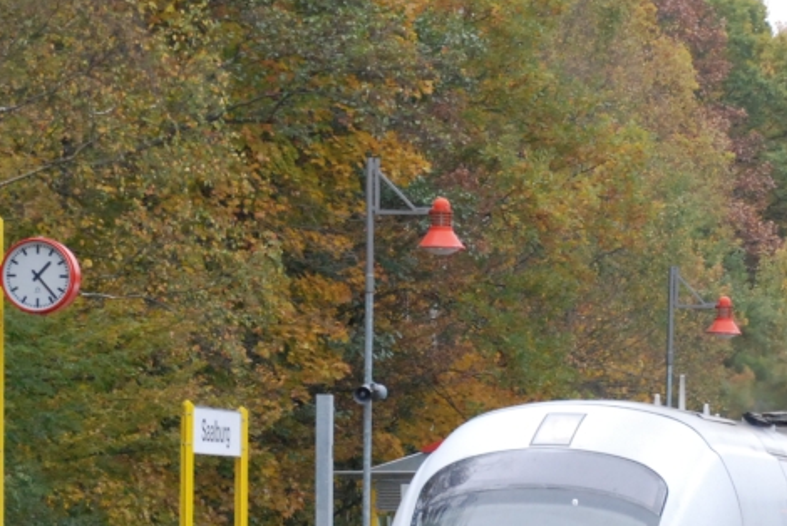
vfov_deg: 6.2
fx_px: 4856
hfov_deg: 9.3
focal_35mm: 222
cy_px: 520
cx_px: 559
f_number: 6.3
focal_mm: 58
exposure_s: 1/250
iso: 1000
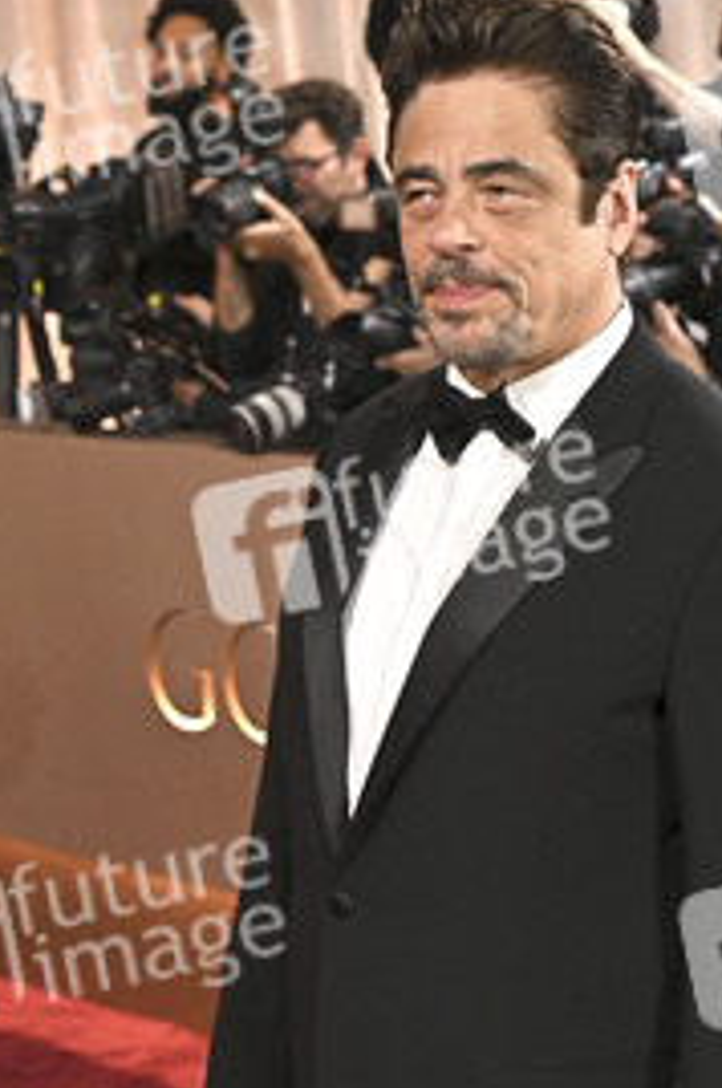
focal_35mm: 91
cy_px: 731
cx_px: 519
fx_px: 2744
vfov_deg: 22.3
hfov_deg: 14.9
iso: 2500
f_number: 5.6
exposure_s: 1/320
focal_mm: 61
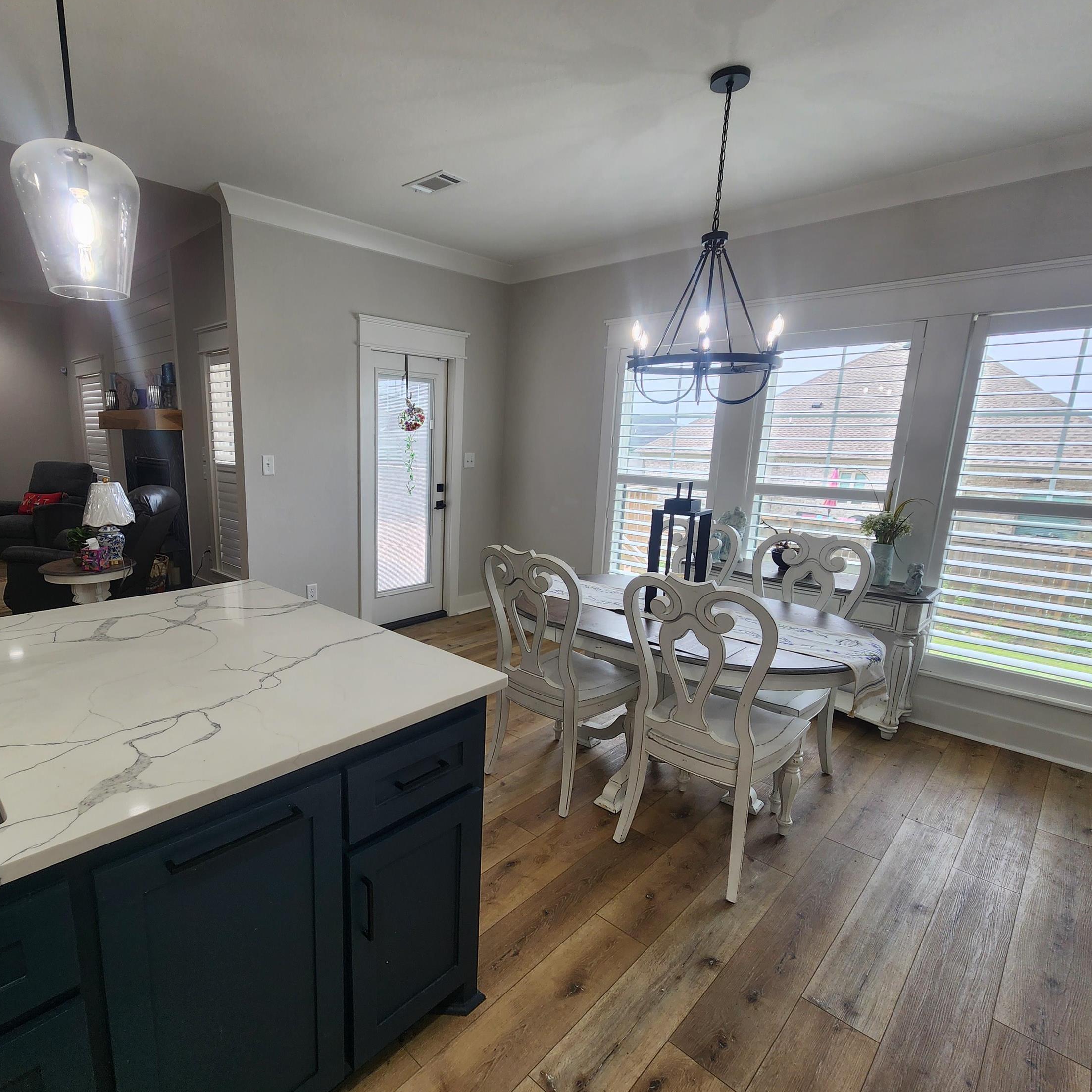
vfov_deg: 87.4
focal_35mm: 16
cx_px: 440
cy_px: 565
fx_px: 571
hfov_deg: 86.4
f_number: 2.2
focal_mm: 2.2
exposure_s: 1/120
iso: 80
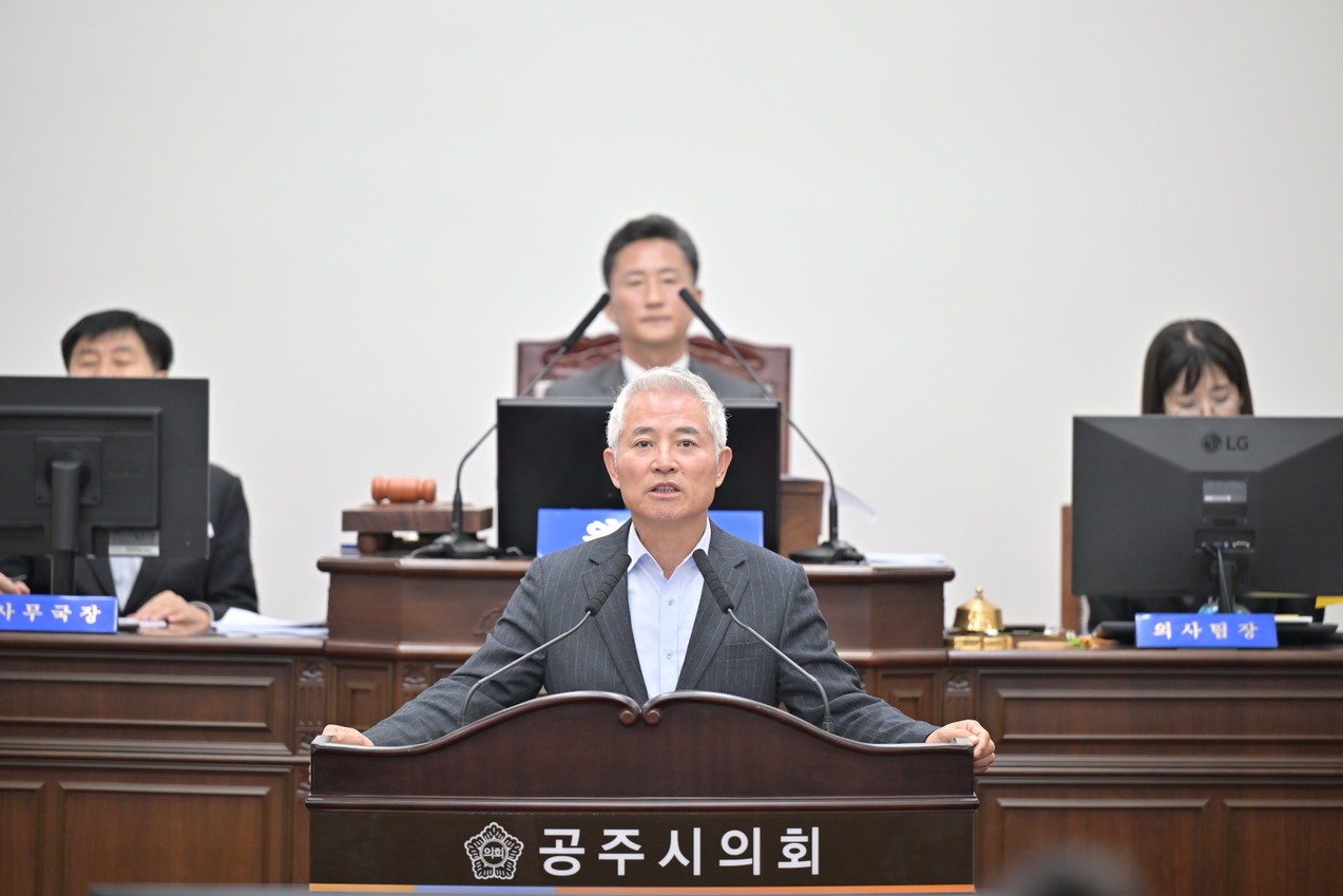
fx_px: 6939
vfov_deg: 7.4
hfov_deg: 11.1
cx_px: 670
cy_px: 447
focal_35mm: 186
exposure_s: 1/320
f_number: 2.8
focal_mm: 185
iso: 800
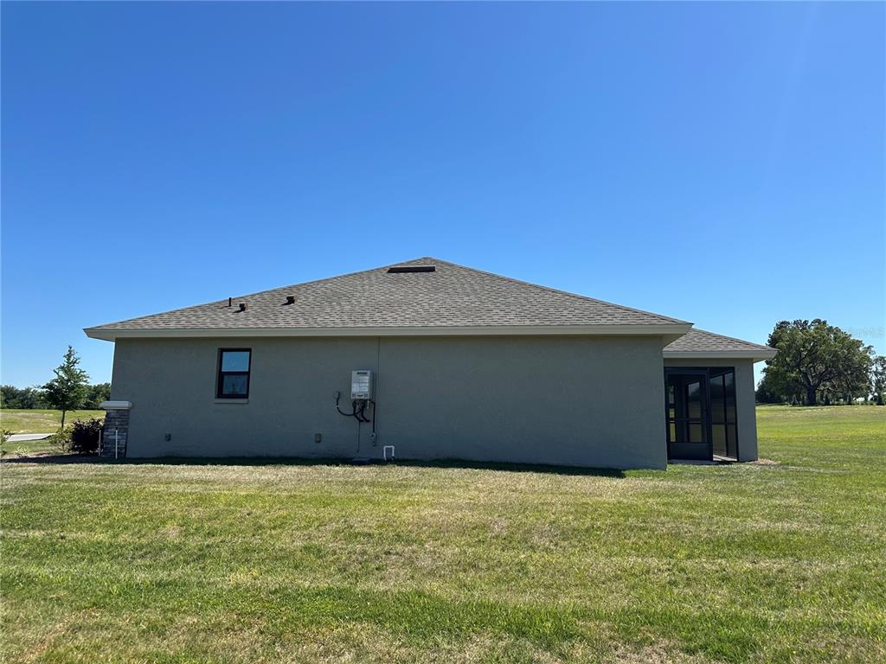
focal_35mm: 24
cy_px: 332
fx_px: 614
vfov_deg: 56.8
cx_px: 443
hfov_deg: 71.6
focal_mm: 6.86
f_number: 1.78
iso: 80
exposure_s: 1/4545
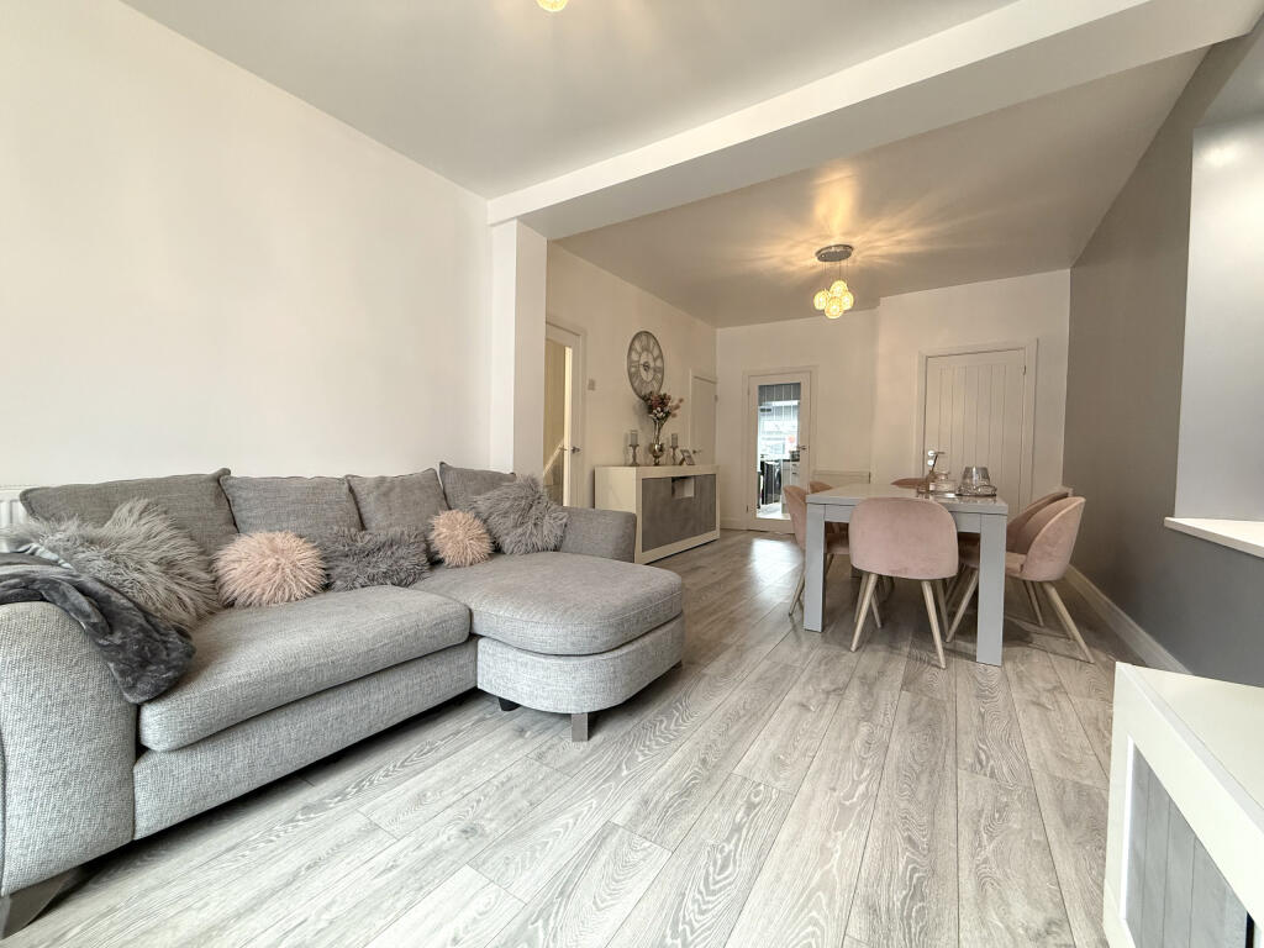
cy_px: 474
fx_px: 511
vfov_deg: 85.7
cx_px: 632
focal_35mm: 14
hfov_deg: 102.1
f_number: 2.2
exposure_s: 1/100
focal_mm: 2.22
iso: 400
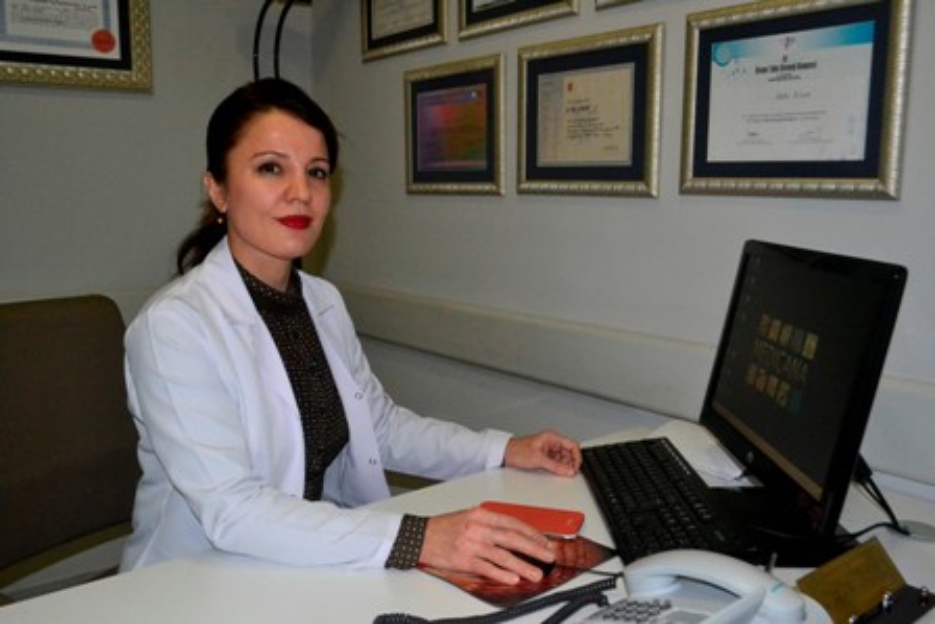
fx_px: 857
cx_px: 468
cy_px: 312
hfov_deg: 57.2
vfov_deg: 40.0
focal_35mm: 33
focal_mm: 22
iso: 3200
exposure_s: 1/200
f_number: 7.1
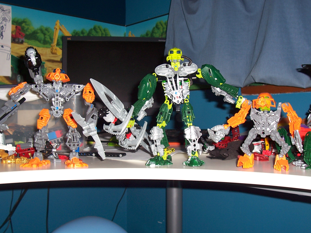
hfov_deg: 44.8
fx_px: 377
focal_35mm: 42
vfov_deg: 34.3
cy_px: 116
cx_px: 156
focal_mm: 7
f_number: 3
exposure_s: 1/60
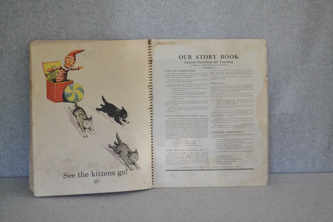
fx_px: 444
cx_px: 166
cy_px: 111
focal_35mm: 48
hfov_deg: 41.1
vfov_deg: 28.1
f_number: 4.8
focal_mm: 32
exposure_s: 1/200
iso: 3200
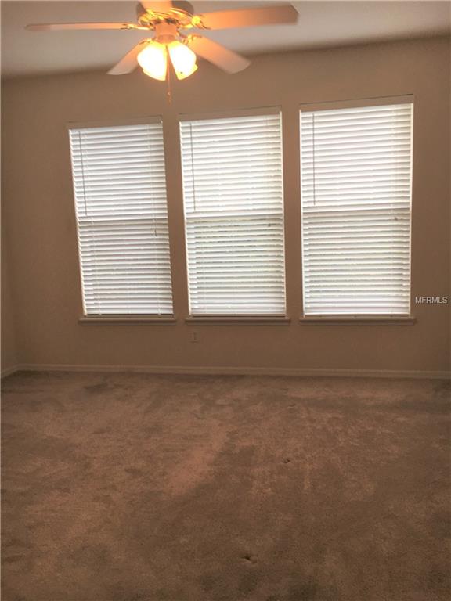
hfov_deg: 48.2
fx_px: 504
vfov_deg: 61.7
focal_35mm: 29
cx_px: 226
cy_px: 300
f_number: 2.2
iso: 32
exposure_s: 1/60
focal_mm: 4.15
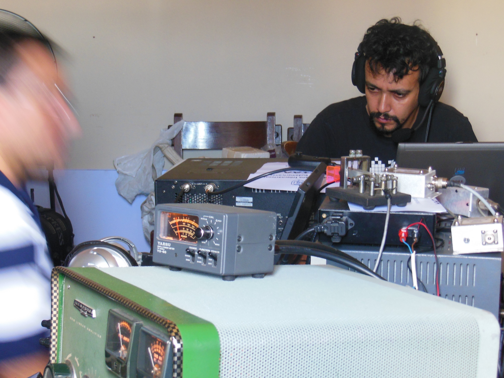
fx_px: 1165
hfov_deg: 24.4
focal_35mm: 80
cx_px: 252
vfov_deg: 18.4
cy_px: 189
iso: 400
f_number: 5.4
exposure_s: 1/3
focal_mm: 14.3
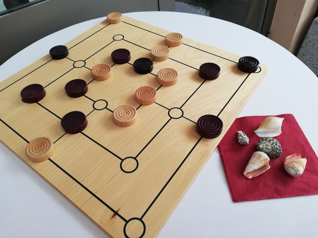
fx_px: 239
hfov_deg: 67.3
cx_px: 159
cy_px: 119
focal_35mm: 26
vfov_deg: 53.1
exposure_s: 1/50
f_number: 2.2
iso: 80
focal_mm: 3.81
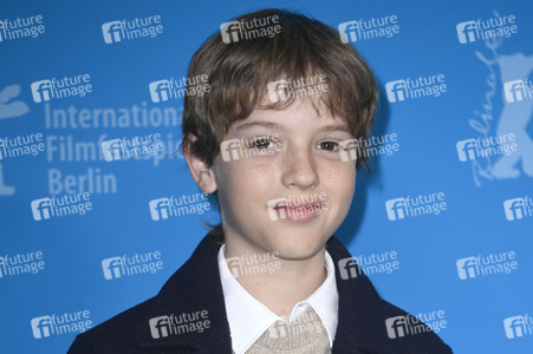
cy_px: 177
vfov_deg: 6.5
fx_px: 3107
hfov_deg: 9.8
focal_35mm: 210
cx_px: 266
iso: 640
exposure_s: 1/250
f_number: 5.6
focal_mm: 210
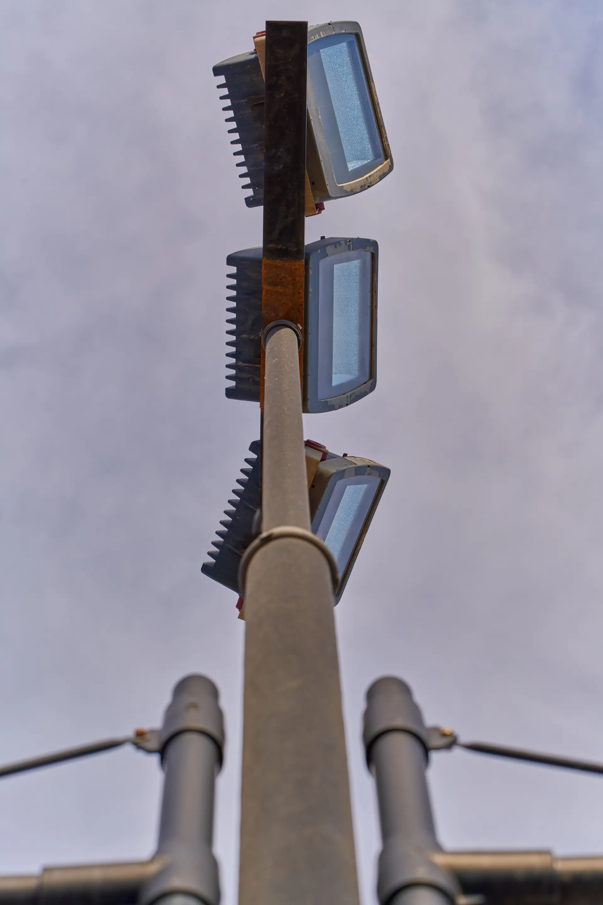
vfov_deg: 15.2
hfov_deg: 10.2
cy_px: 452
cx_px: 302
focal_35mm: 135
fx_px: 3392
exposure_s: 1/320
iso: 100
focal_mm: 135
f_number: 9
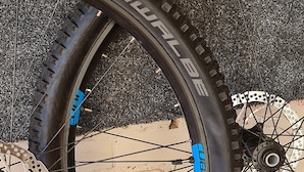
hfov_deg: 28.8
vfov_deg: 16.3
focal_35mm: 73
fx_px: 589
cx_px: 109
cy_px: 159
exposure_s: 1/100
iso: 50
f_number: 1.8
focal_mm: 7
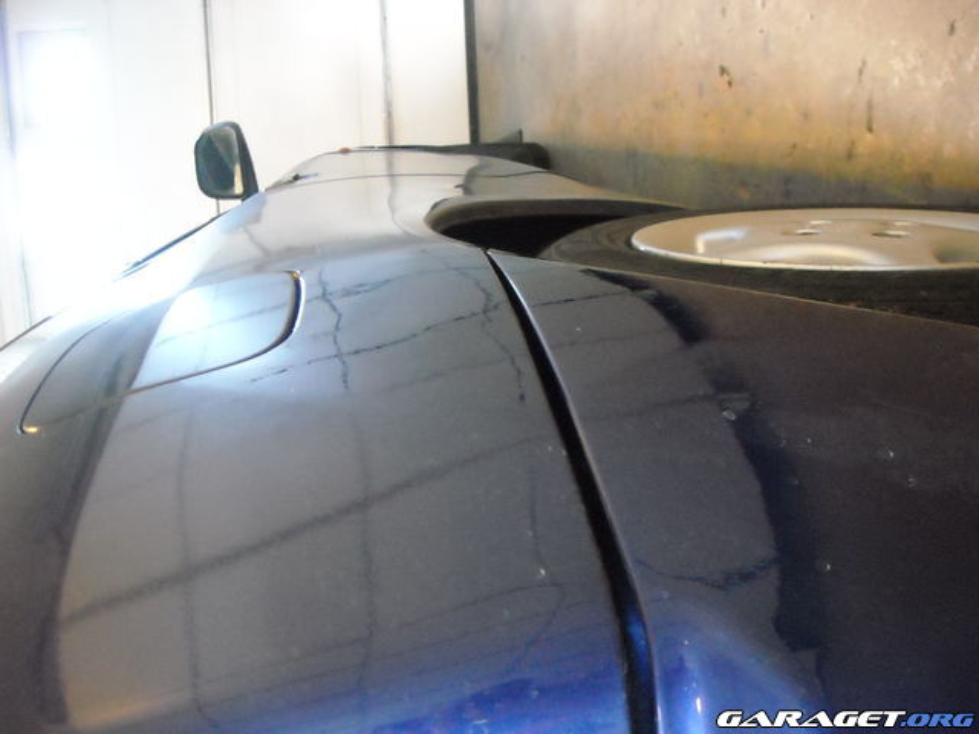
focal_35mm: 35
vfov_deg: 40.7
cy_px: 367
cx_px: 490
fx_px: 990
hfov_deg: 52.6
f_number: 2.8
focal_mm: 5.7
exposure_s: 1/15
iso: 800
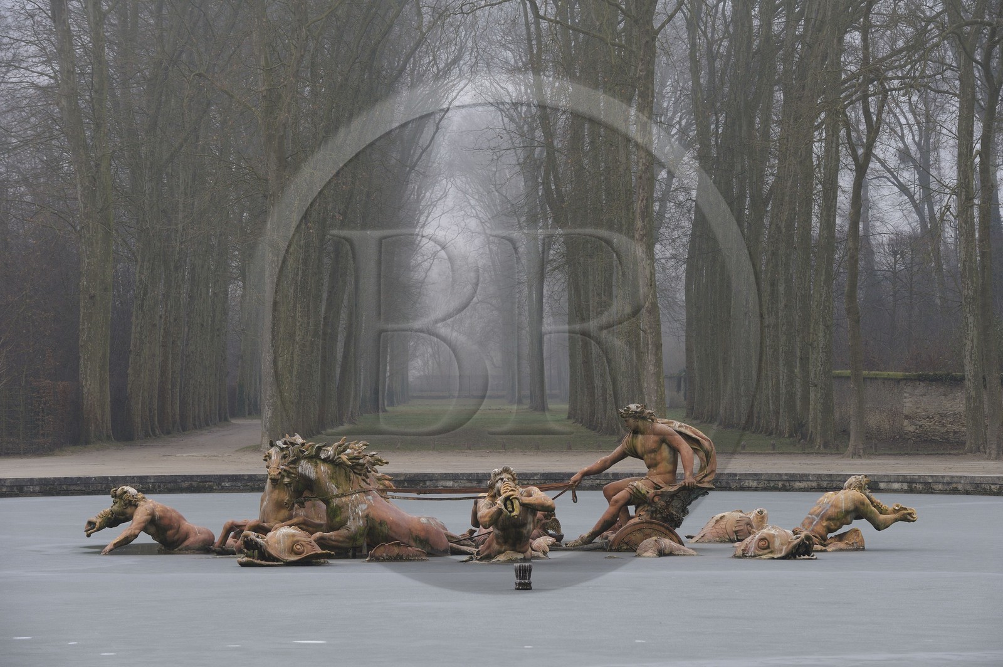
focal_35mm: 130
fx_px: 3619
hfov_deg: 15.8
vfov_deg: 10.5
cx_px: 502
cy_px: 334
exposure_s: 1/160
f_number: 7.1
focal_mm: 130
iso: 800
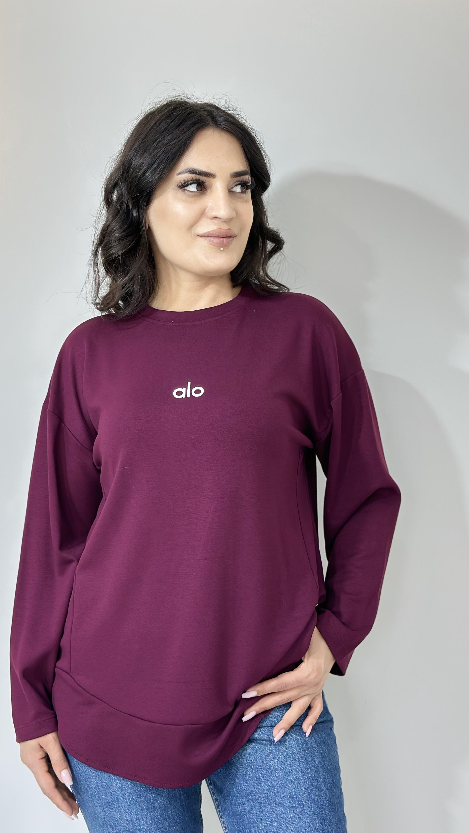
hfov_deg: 22.6
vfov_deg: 39.2
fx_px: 1172
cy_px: 417
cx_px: 199
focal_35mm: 53
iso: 64
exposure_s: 1/105
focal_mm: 6.86
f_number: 1.78
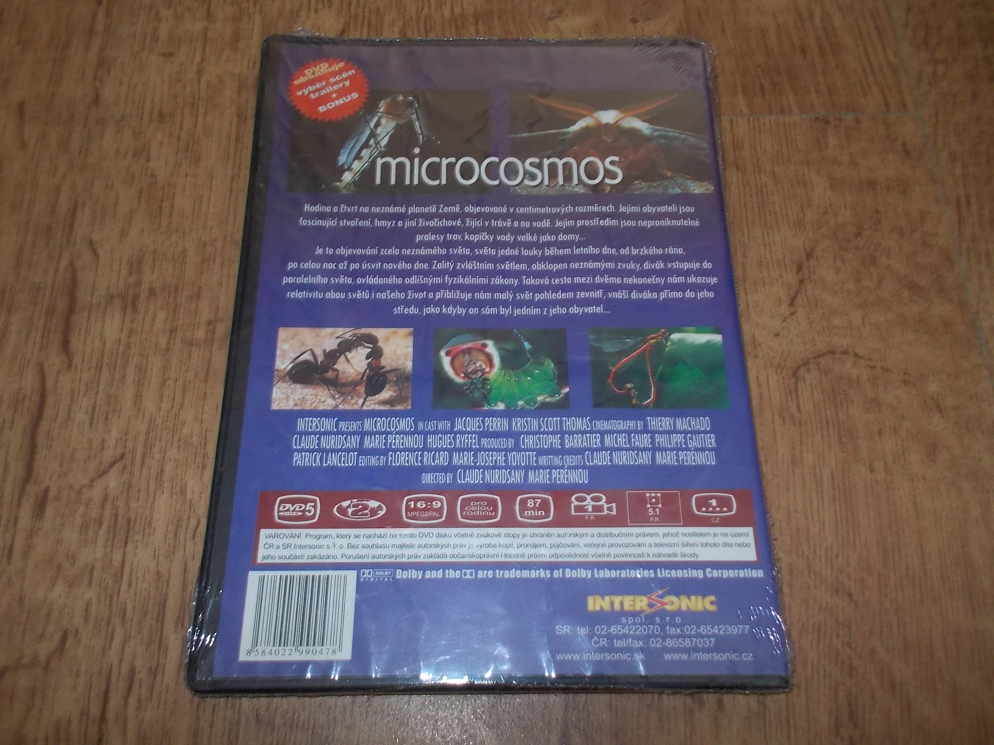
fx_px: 833
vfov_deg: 48.2
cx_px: 497
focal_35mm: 29
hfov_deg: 61.7
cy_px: 372
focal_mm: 4.1
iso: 200
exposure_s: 1/30
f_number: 3.3
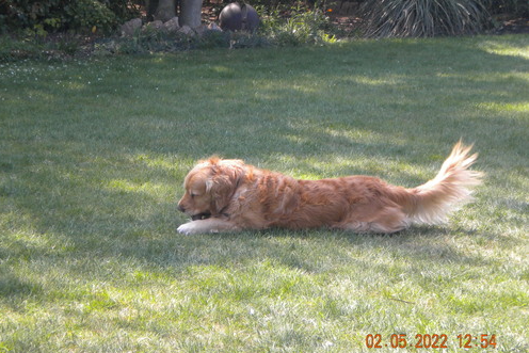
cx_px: 263
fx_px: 1617
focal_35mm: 110
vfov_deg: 12.5
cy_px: 183
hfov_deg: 18.6
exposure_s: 1/125
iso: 170
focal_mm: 18.9
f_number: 5.9
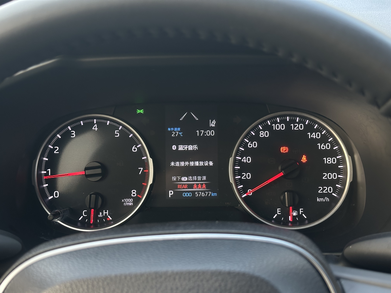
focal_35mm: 48
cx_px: 196
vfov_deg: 30.3
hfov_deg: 39.7
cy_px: 146
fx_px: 542
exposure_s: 1/60
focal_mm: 6.86
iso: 200
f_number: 1.78
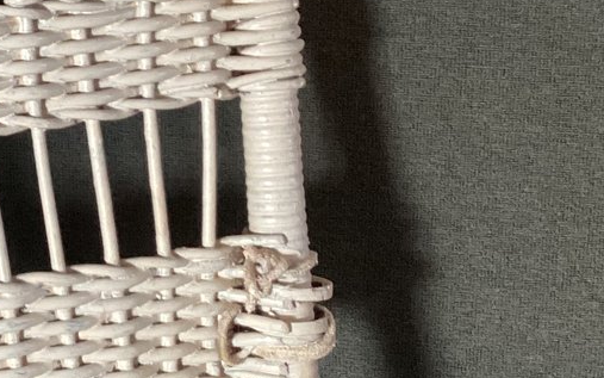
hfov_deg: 20.4
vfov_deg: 13.3
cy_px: 88
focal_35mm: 98
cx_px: -29
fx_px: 1613
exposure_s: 1/50
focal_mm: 3.3
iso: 250
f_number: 2.4
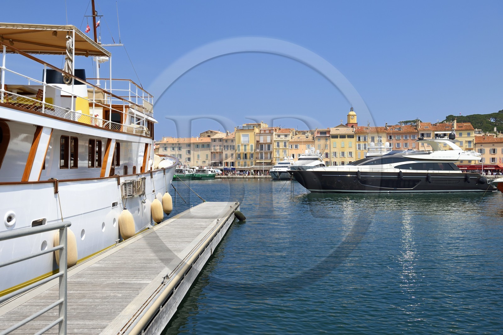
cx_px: 252
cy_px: 168
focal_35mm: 36
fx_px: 503
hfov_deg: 53.2
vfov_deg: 36.8
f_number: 8
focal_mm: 36
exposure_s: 1/1000
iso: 200
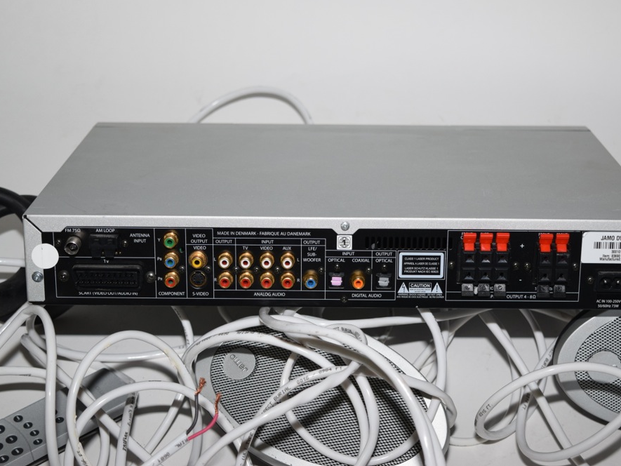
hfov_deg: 26.0
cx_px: 335
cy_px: 233
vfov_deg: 19.6
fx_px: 1346
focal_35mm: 75
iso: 450
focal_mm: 46
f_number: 5
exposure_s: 1/60
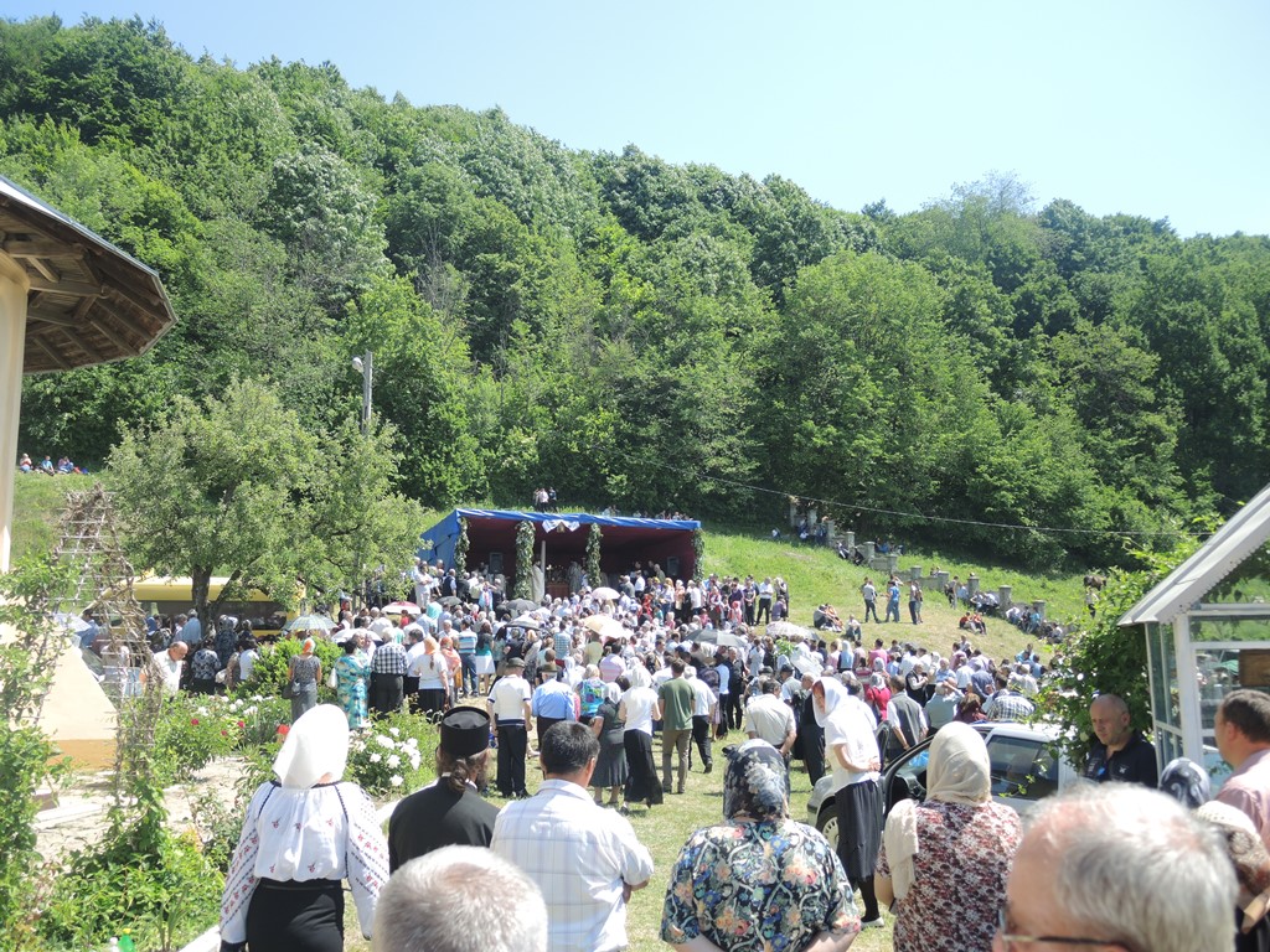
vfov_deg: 46.8
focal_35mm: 30
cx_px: 635
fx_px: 1101
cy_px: 476
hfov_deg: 60.0
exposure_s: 1/800
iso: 80
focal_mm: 6.5
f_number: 2
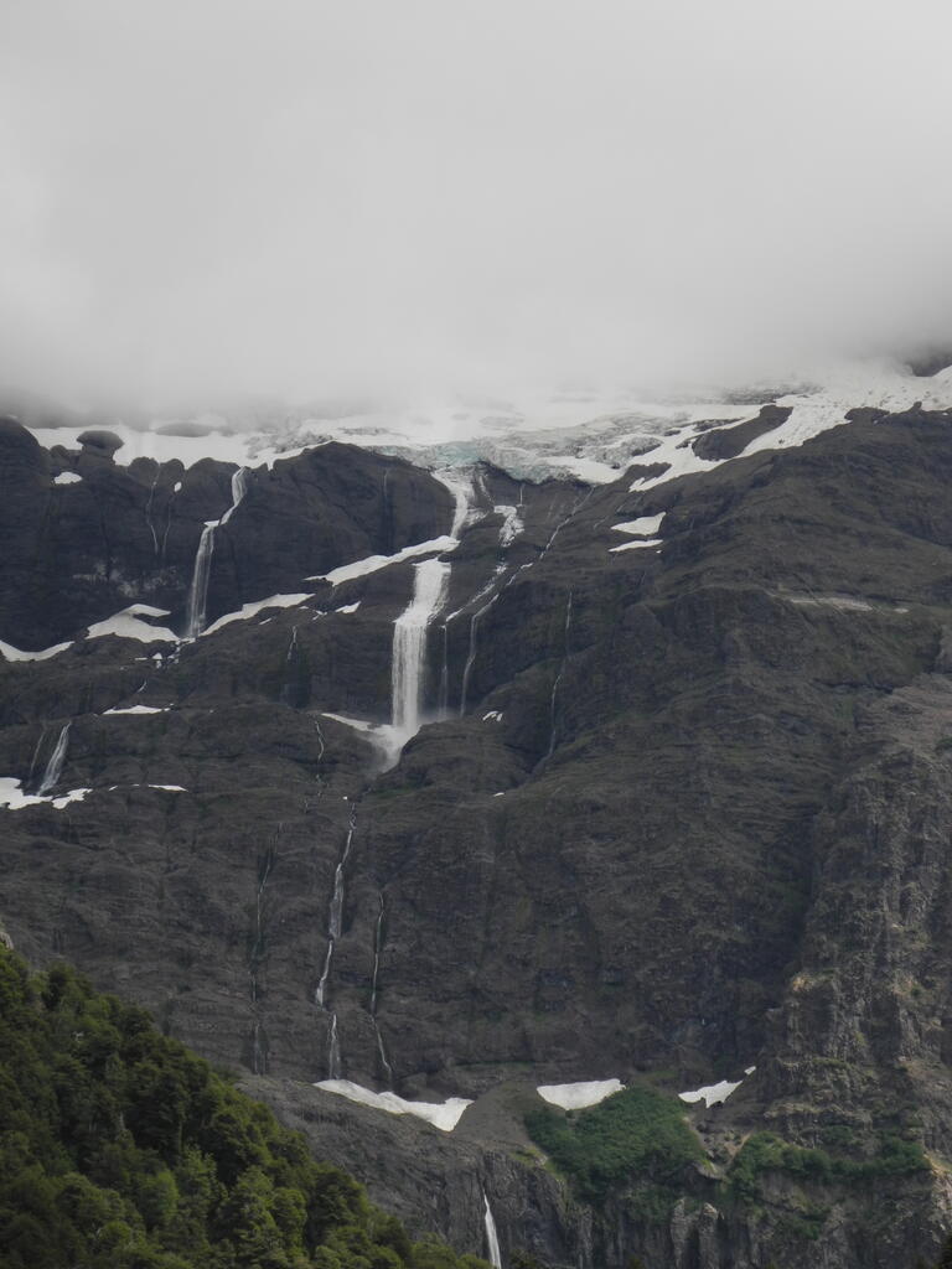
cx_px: 476
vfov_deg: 16.6
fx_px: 4364
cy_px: 634
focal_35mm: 119
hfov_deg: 12.5
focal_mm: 25.4
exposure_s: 1/640
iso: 100
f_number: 4.5
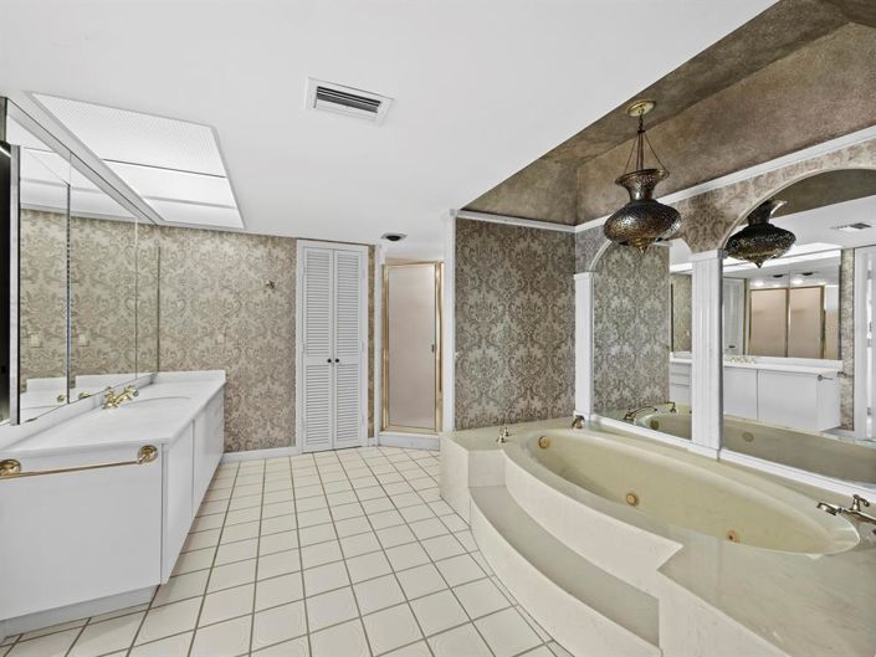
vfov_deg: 85.7
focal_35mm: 14
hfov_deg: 102.1
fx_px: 354
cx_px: 438
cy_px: 328
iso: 320
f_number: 13
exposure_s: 1
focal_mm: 7
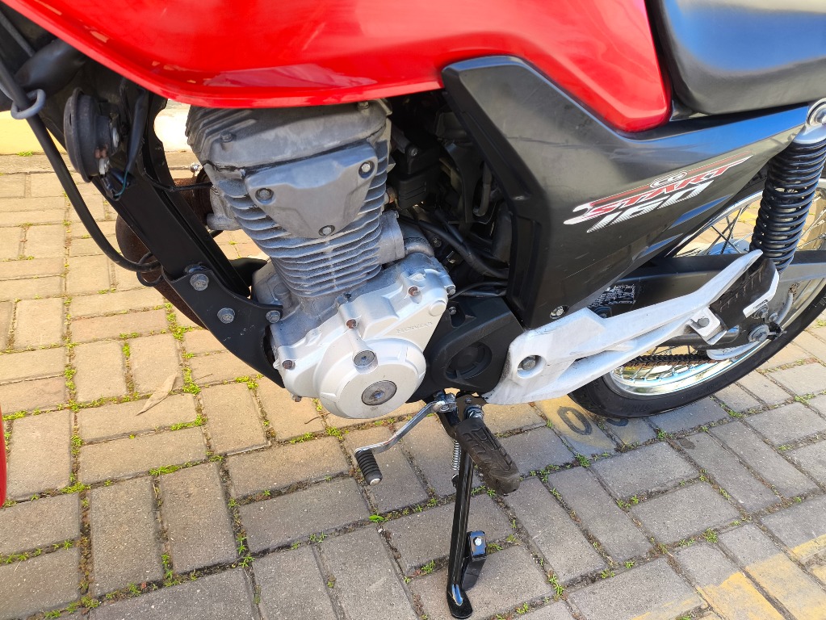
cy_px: 310
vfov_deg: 54.9
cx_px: 413
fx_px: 597
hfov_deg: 69.4
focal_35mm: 25
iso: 64
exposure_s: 1/120
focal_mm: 4.71
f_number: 1.7
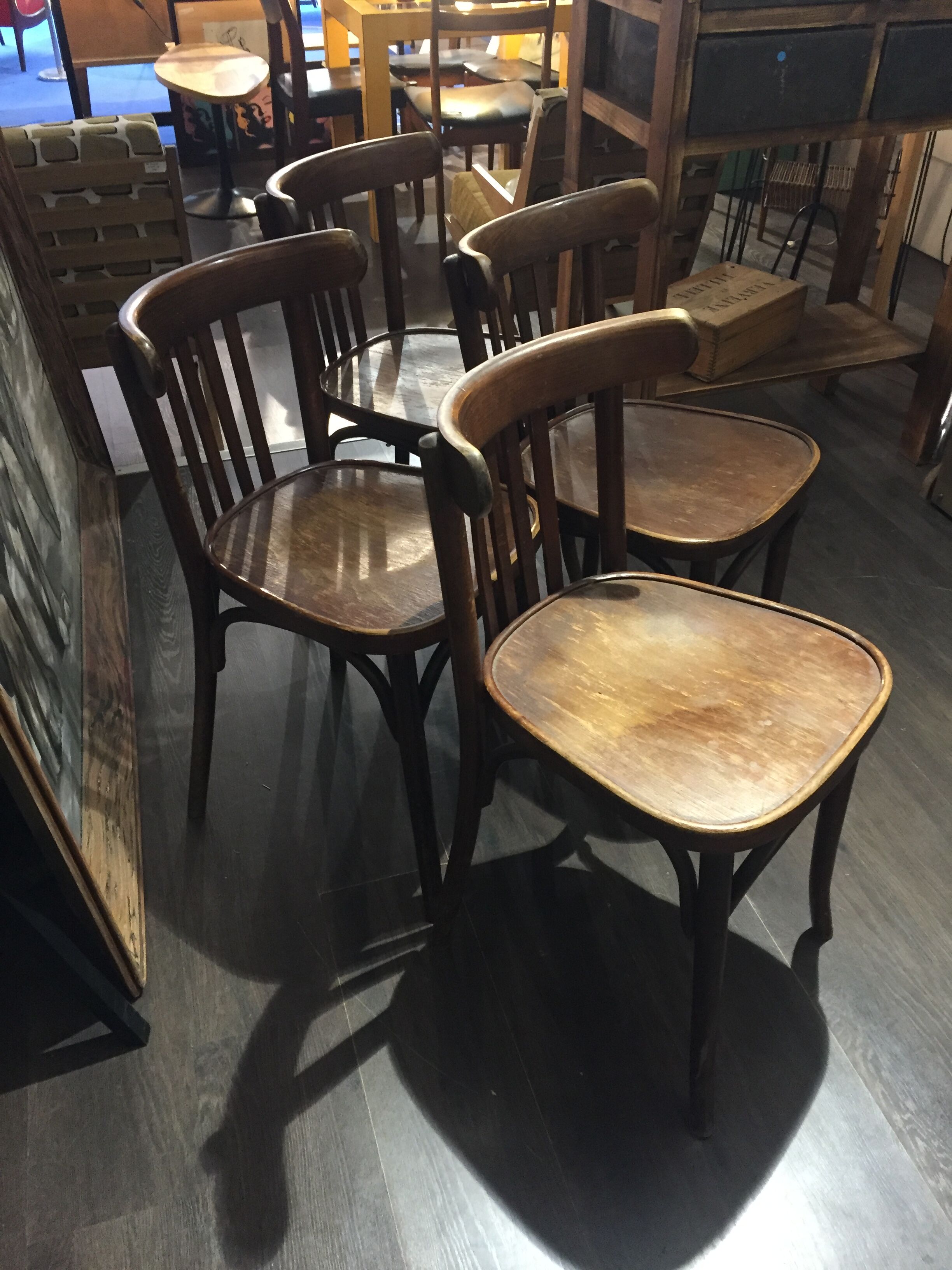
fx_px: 1063
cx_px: 476
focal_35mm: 29
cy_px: 635
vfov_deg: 61.7
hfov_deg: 48.2
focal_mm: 4.15
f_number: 2.2
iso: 250
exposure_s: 1/17
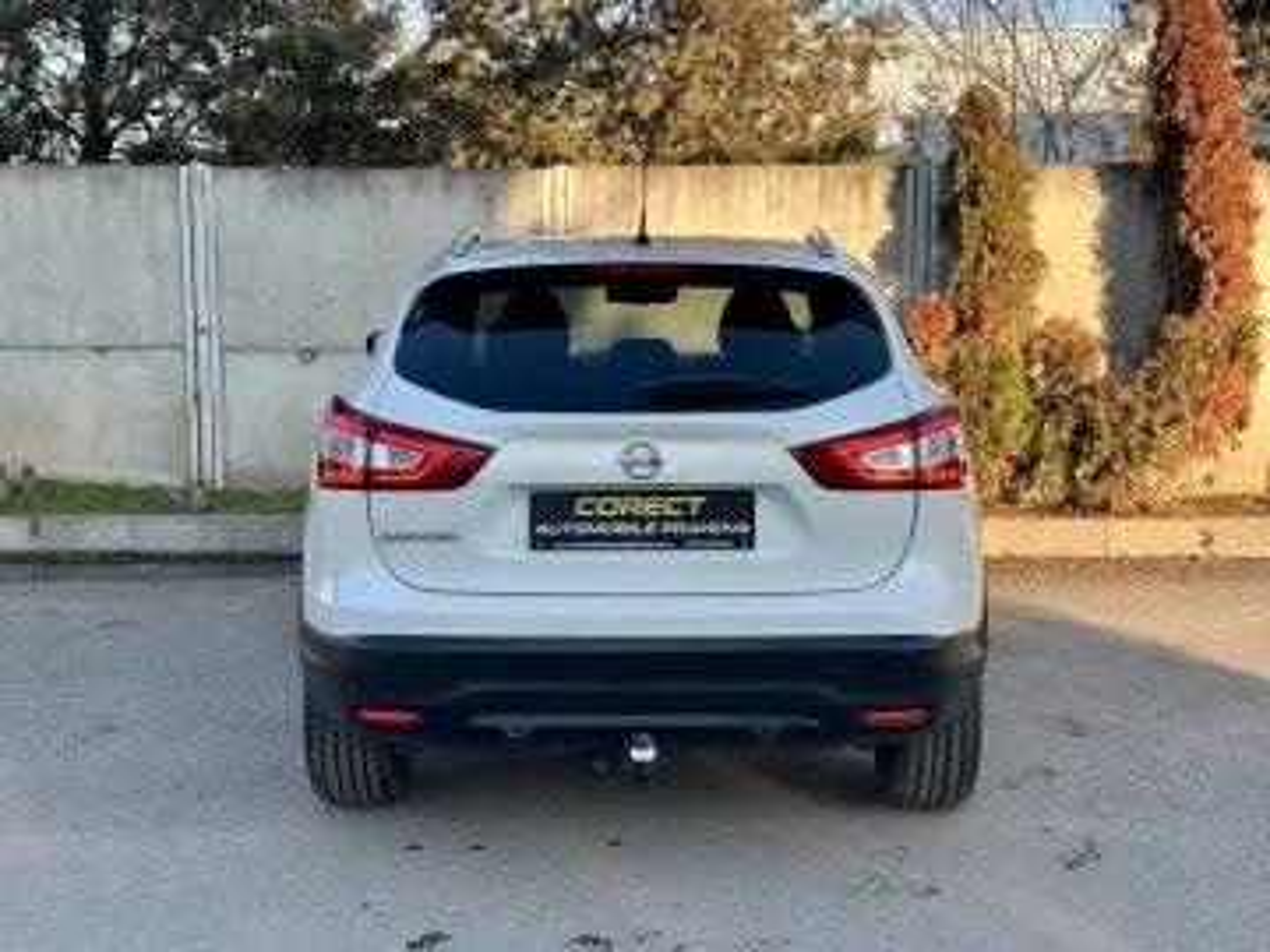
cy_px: 476
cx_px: 635
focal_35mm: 48
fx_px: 1761
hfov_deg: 39.7
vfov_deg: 30.3
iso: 64
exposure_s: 1/751
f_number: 1.78
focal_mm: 6.86
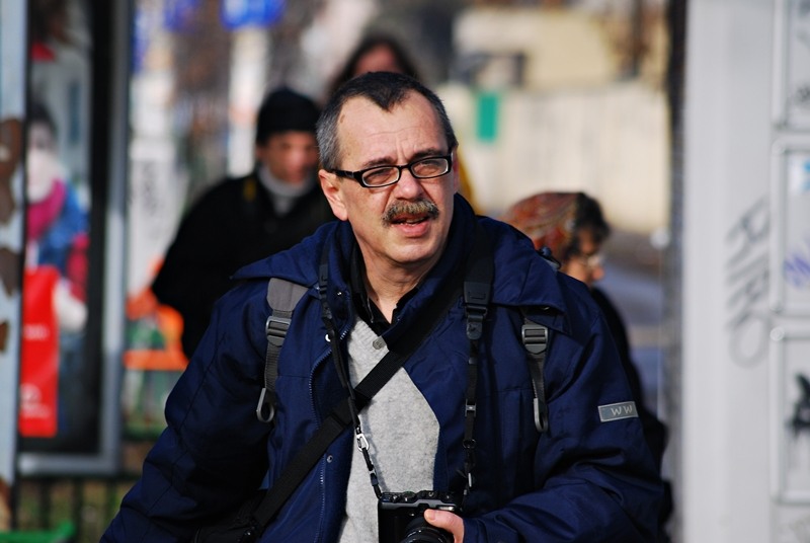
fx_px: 6760
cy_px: 272
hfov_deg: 6.9
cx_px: 405
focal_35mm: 300
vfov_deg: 4.6
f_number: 5.6
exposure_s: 1/400
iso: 200
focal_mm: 200
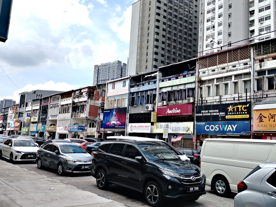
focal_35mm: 34
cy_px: 104
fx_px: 271
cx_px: 138
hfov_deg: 54.0
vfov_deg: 41.8
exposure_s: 1/900
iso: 182
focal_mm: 5.25
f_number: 1.75
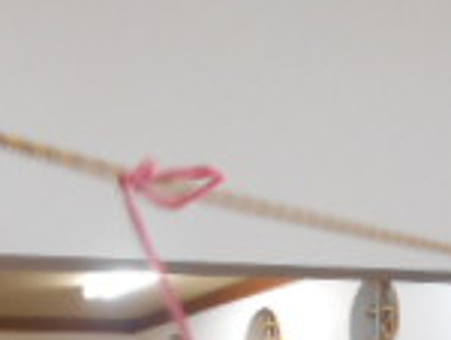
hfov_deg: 14.9
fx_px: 1670
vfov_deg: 10.6
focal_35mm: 128
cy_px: 704
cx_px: -81
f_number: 3.4
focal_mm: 5.1
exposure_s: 1/30
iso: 250
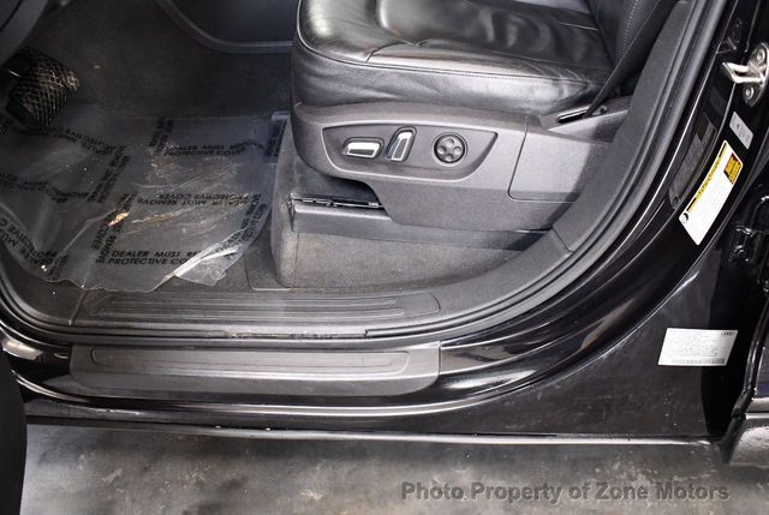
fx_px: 770
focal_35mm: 36
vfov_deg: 37.0
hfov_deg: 53.1
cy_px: 258
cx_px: 384
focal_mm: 18
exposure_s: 1/125
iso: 3200
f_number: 3.5
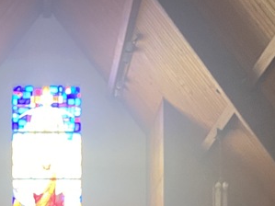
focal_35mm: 91
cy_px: 342
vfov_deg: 14.7
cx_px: 60
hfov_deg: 21.3
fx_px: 723
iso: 640
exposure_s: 1/40
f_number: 1.8
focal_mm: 4.25
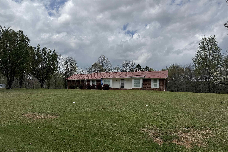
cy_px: 85
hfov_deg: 71.5
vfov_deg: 51.2
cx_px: 114
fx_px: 158
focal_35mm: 25
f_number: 1.78
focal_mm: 6.76
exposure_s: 1/9091
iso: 80
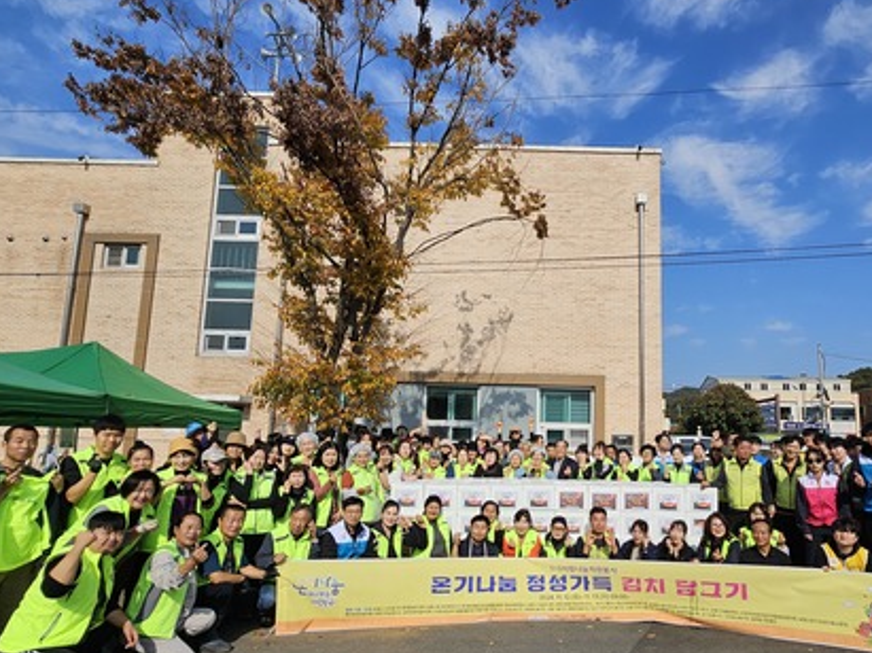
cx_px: 511
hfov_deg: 83.9
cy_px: 377
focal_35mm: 19
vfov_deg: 68.2
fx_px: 478
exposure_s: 1/3850
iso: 50
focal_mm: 2.2
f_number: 2.2
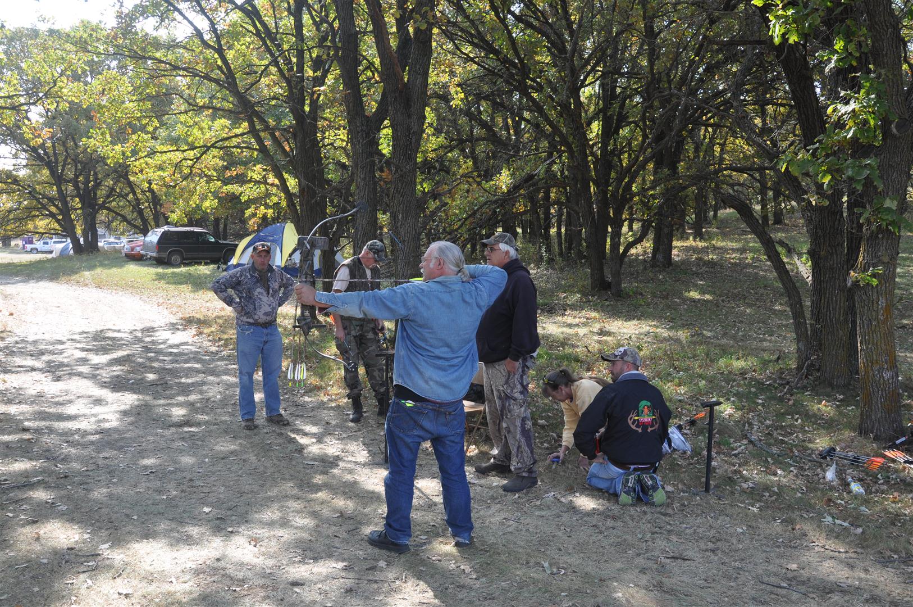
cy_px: 304
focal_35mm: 32
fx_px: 798
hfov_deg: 59.5
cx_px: 456
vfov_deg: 41.6
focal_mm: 21
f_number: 8
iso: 200
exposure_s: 1/60
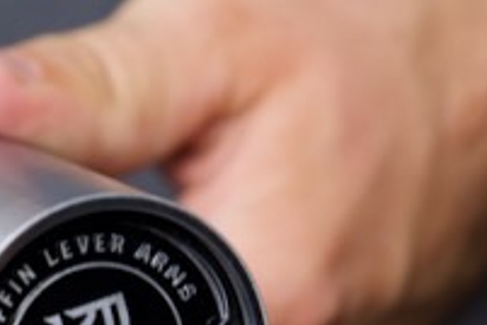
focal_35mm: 321
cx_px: 121
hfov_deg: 6.4
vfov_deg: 4.3
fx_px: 4342
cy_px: 124
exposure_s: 1/250
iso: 800
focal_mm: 70
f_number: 2.8
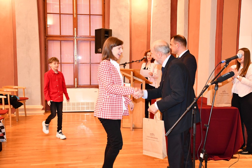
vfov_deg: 33.4
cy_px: 84
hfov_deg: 48.5
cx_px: 126
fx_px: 280
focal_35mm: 40
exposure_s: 1/60
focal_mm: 27
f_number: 4
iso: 4500
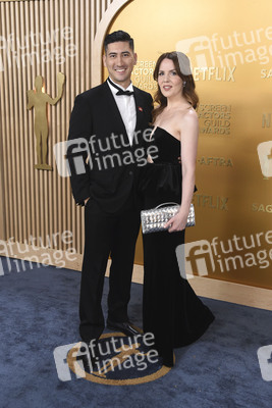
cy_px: 204
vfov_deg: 42.7
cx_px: 136
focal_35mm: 46
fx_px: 521
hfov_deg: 29.3
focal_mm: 46
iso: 2500
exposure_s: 1/250
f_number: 5
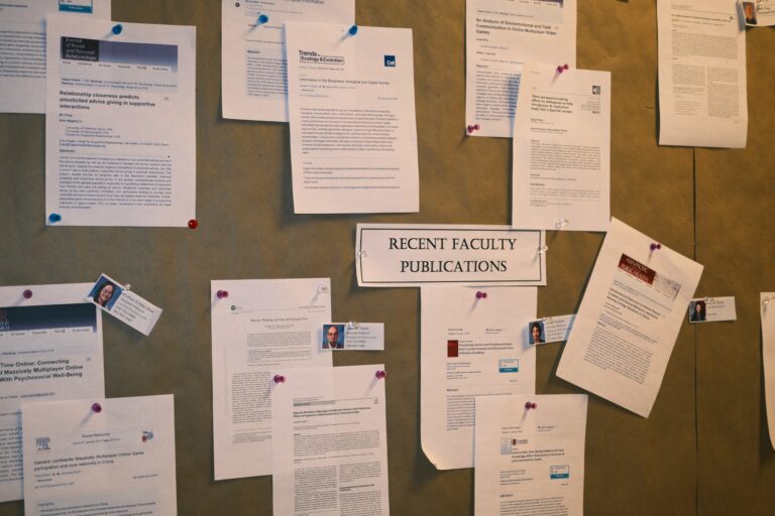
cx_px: 388
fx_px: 883
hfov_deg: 47.4
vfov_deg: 32.6
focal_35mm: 41
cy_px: 258
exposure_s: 1/125
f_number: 2.8
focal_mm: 27
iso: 640
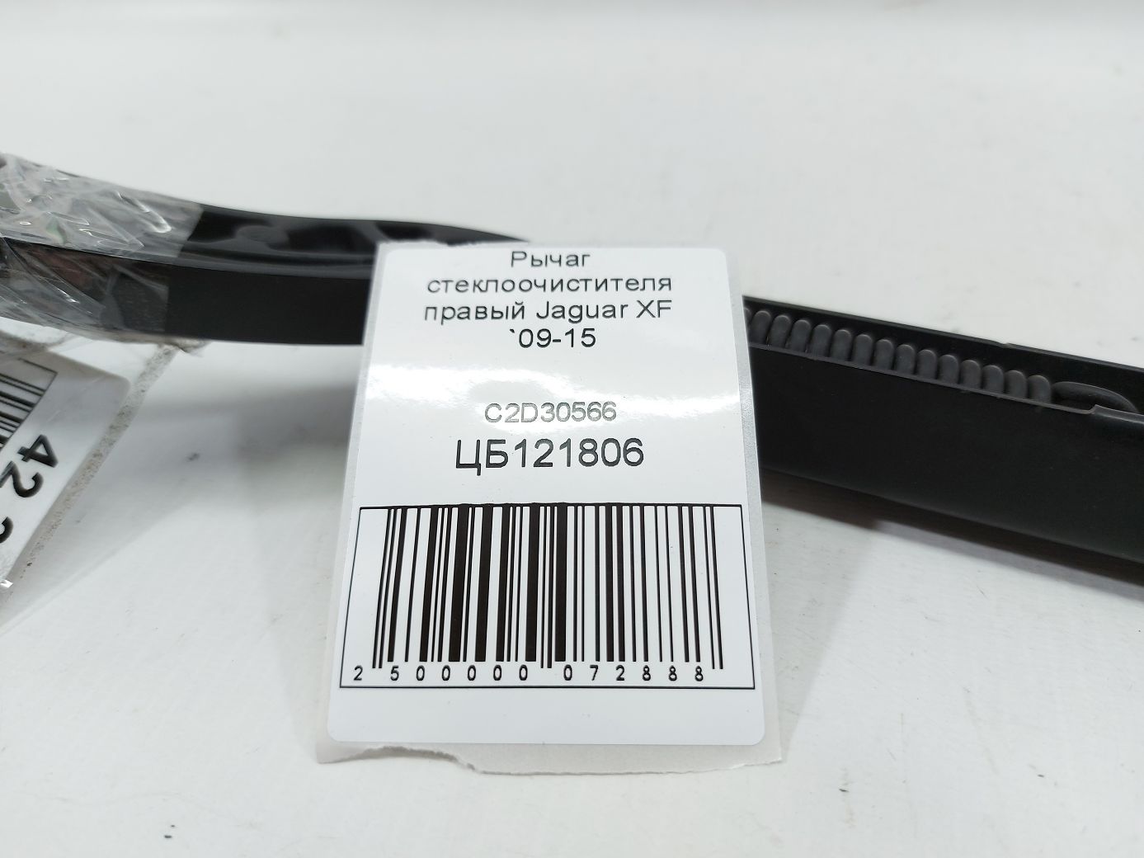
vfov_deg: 56.8
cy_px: 429
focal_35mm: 24
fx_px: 793
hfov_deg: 71.6
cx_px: 572
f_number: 1.8
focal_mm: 5.23
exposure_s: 1/50
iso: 40
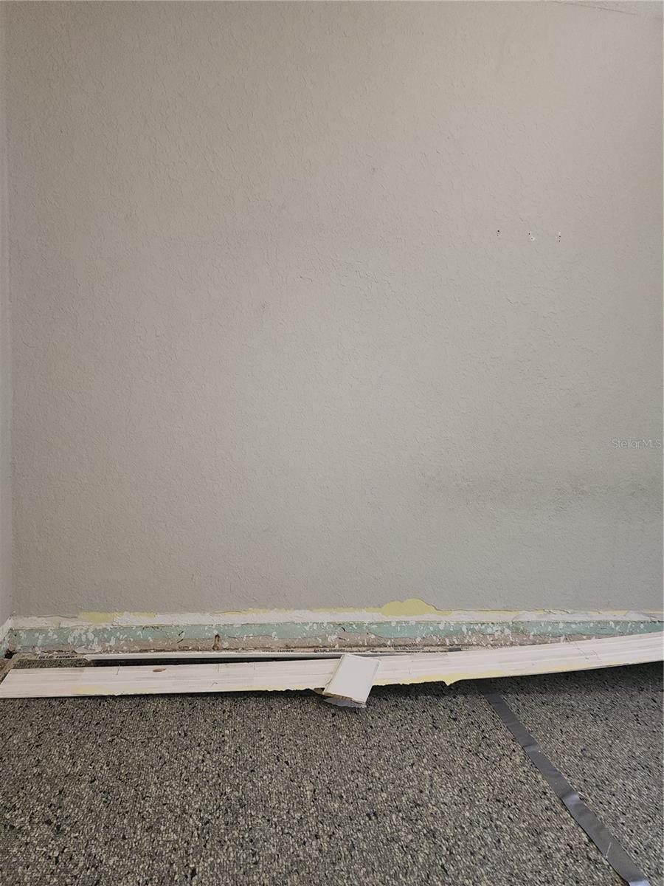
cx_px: 332
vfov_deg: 73.9
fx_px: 588
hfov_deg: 58.9
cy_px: 443
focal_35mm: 23
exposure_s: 1/40
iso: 100
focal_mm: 6.4
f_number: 1.8
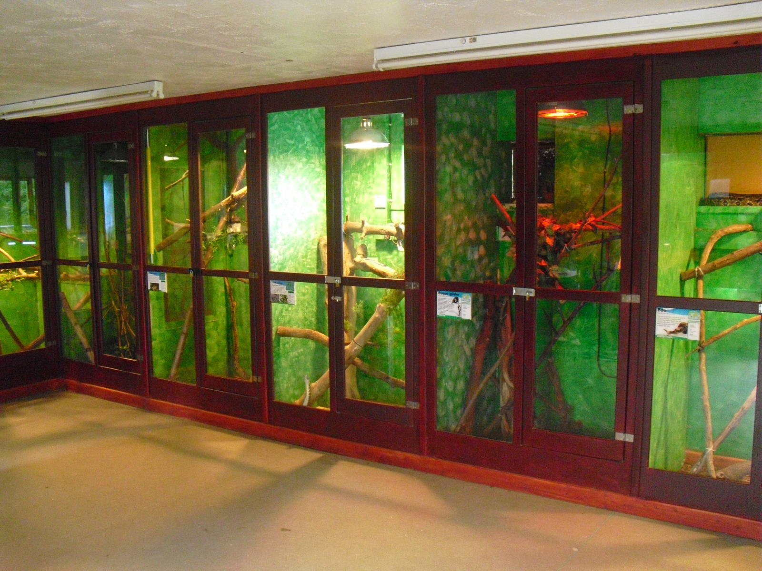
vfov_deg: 39.7
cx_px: 381
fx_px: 792
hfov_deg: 51.4
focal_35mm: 36
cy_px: 286
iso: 800
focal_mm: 6.3
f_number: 3.1
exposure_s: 1/30
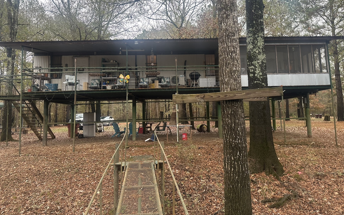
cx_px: 176
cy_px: 87
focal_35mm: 27
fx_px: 253
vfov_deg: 45.8
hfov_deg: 68.4
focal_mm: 6.86
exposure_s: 1/171
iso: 100
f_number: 1.78
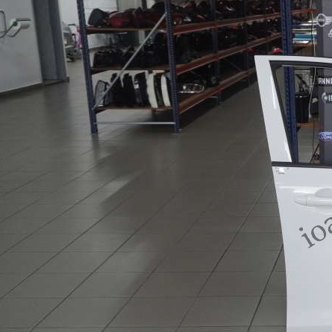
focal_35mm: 63
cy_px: 180
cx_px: 401
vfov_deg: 27.3
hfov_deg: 24.6
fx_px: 684
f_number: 4
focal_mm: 20
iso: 800
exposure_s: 1/160
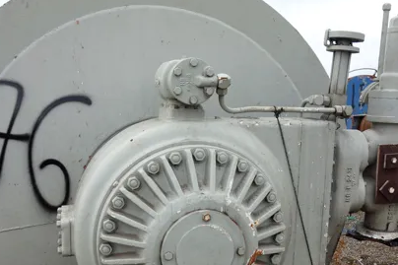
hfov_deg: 45.4
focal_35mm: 43
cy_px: 186
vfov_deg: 30.8
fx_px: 475
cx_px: 216
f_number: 5
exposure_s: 1/100
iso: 125
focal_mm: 10.4
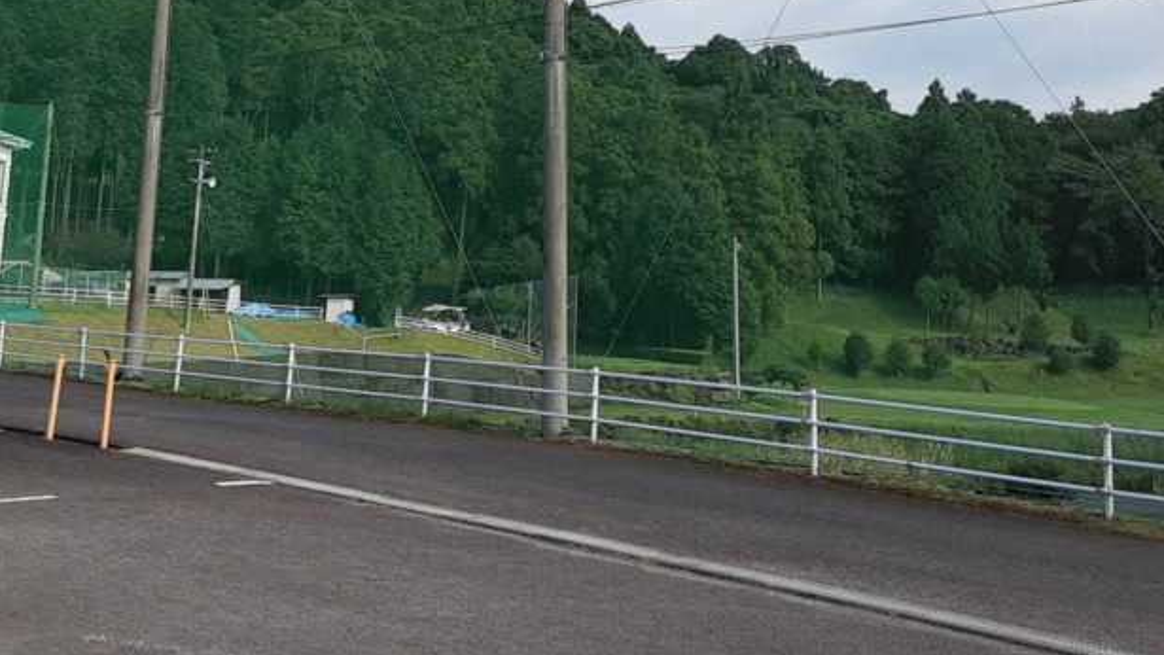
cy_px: 6
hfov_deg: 42.0
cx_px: 513
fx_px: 1512
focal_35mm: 49
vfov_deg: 23.4
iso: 40
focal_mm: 2.91
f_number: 1.9
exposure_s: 1/1314
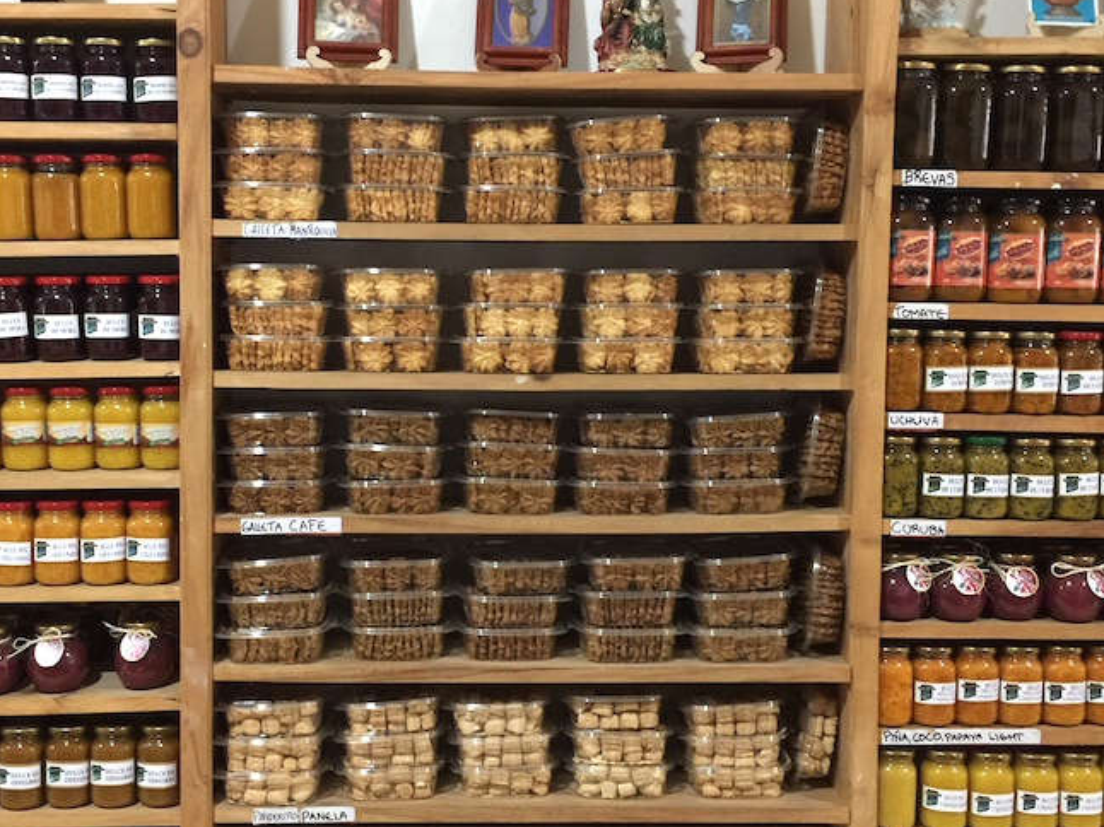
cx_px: 504
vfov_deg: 31.5
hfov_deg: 41.2
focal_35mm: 46
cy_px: 415
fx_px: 1467
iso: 64
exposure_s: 1/4
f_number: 2.2
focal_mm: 4.15
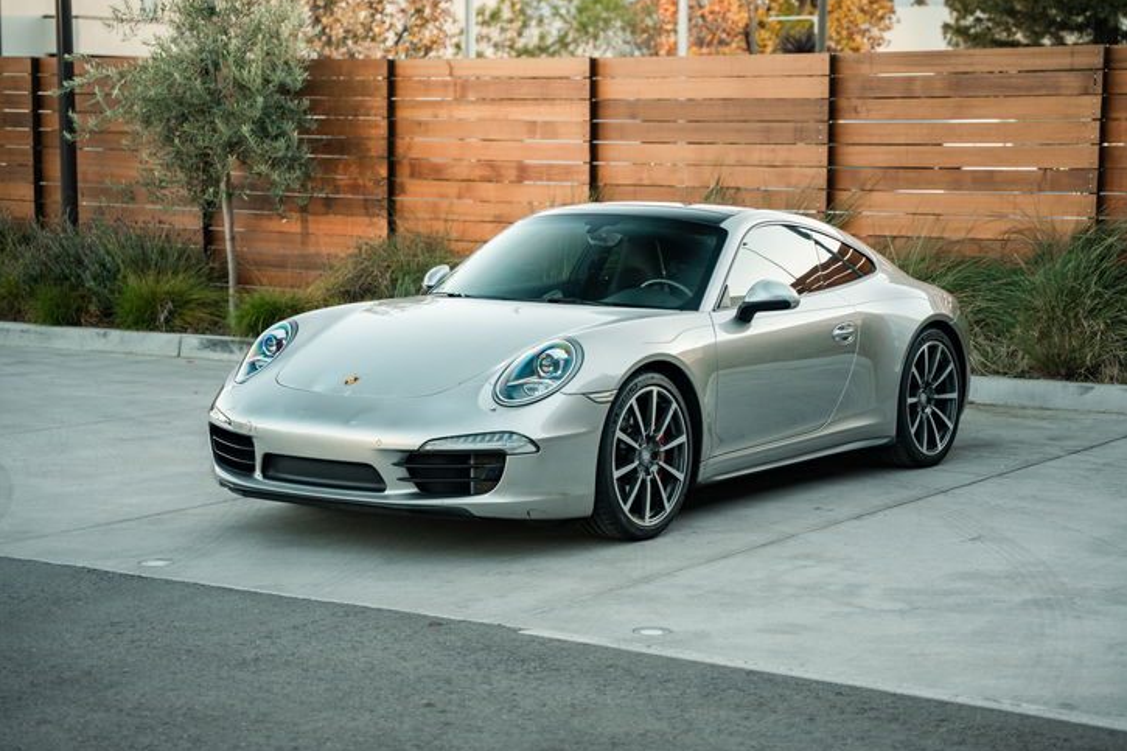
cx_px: 595
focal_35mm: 72
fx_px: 2242
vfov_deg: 19.0
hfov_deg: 28.2
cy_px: 359
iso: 250
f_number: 2.8
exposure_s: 1/320
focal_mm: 67.6
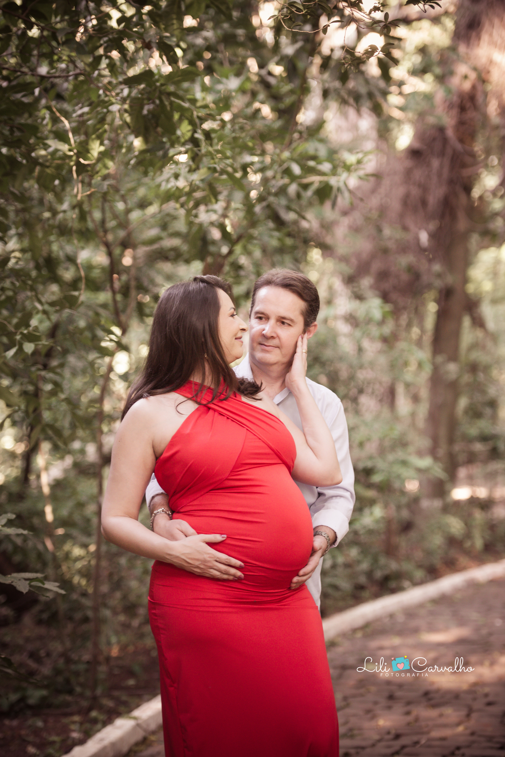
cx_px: 252
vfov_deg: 20.8
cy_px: 378
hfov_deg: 14.0
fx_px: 2060
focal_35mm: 98
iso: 1600
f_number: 2.8
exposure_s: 1/160
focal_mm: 98
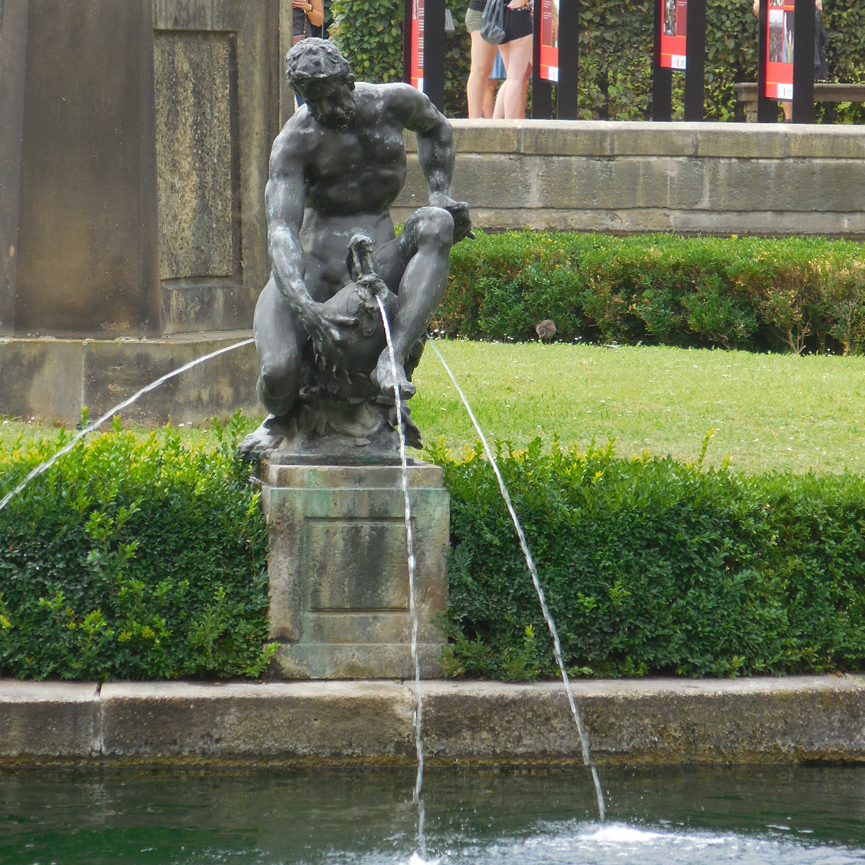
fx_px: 7464
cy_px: 327
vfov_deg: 6.6
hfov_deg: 6.6
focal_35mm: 264
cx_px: 433
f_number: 5.8
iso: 125
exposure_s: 1/160
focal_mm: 40.2
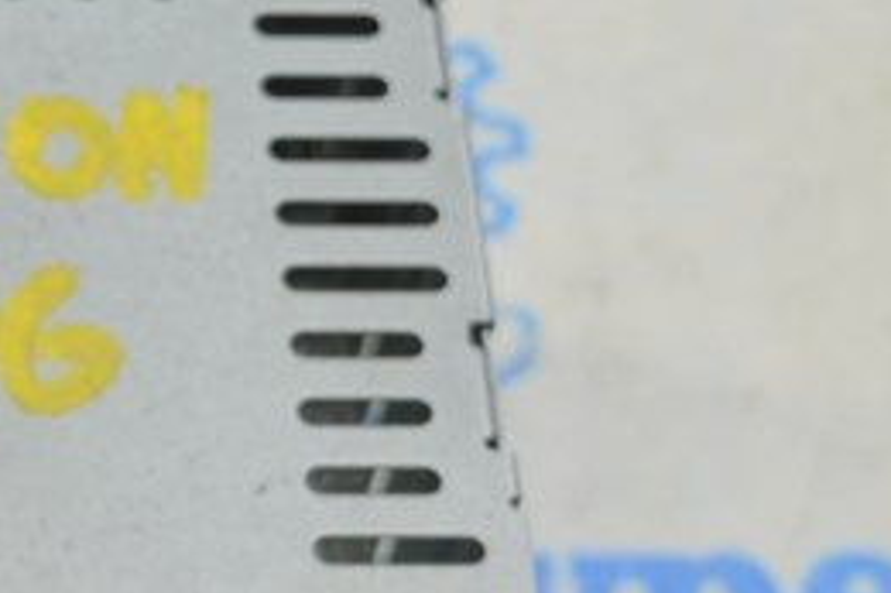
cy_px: 698
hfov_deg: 11.1
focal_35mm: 177
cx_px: -497
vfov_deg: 7.7
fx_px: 4378
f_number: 5.6
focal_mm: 30
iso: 400
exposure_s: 1/25
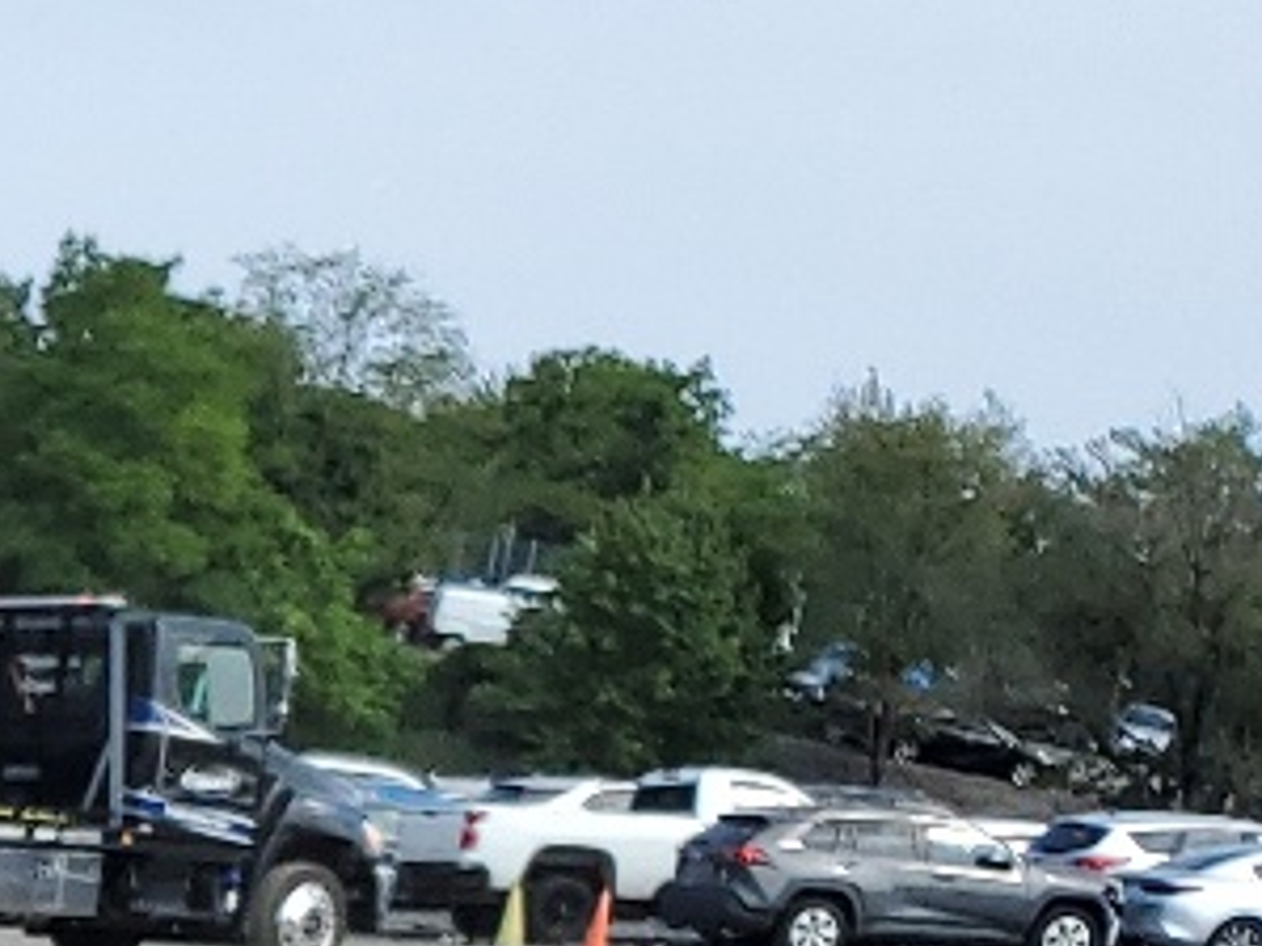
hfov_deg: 11.4
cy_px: 2243
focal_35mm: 139
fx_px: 5066
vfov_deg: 9.5
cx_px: -1895
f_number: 1.5
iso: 50
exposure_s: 1/2000
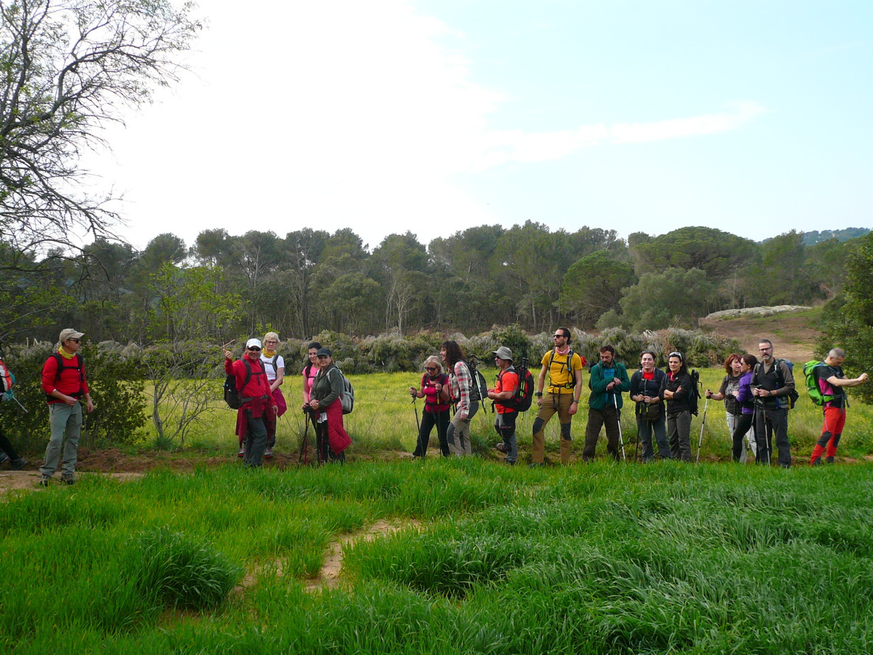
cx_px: 436
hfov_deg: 50.1
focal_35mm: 37
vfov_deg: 38.7
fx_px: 933
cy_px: 328
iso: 100
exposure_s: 1/500
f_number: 3.1
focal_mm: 6.1
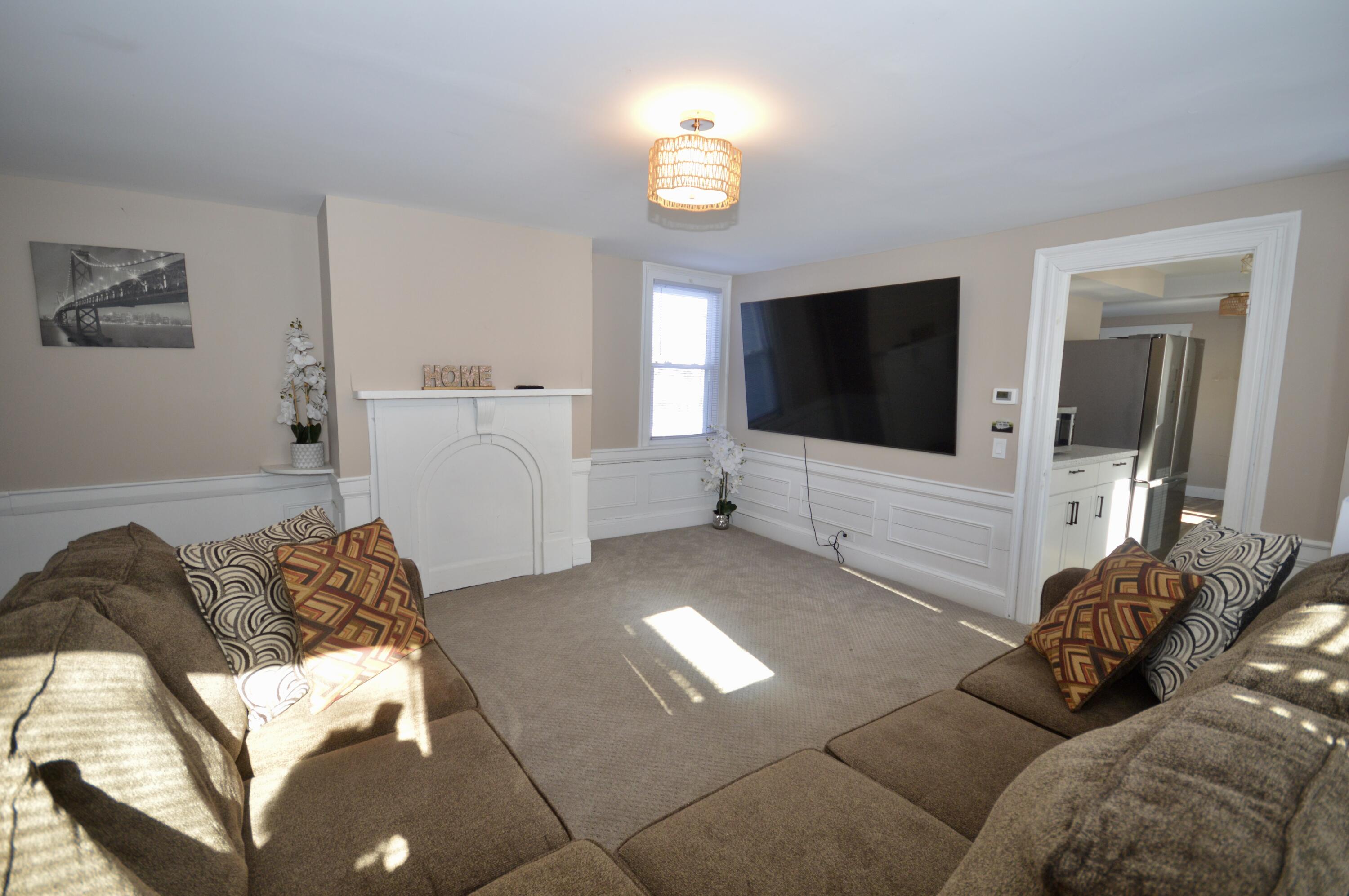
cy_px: 448
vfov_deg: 77.2
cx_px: 674
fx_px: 562
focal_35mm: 15
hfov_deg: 100.4
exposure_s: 1/80
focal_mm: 10
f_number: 4.5
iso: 400
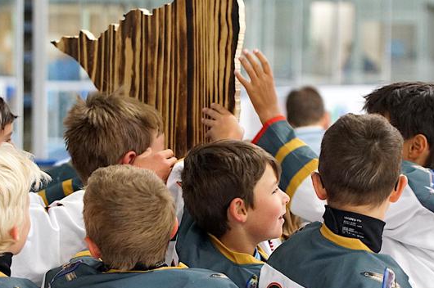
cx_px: 260
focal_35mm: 203
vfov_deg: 6.7
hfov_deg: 10.1
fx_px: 2444
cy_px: 160
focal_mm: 70
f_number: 2.8
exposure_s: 1/100
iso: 1600
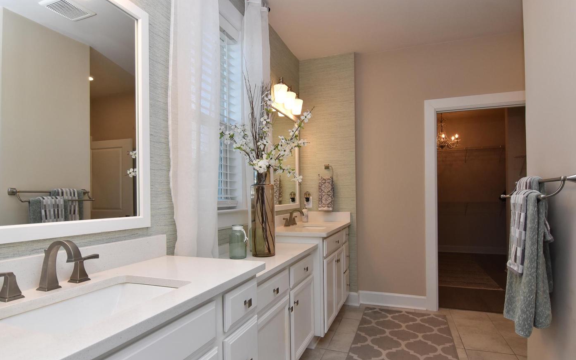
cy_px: 198
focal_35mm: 19
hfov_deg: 88.0
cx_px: 291
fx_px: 298
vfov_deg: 62.1
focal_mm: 12
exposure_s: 1/125
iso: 800
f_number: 10
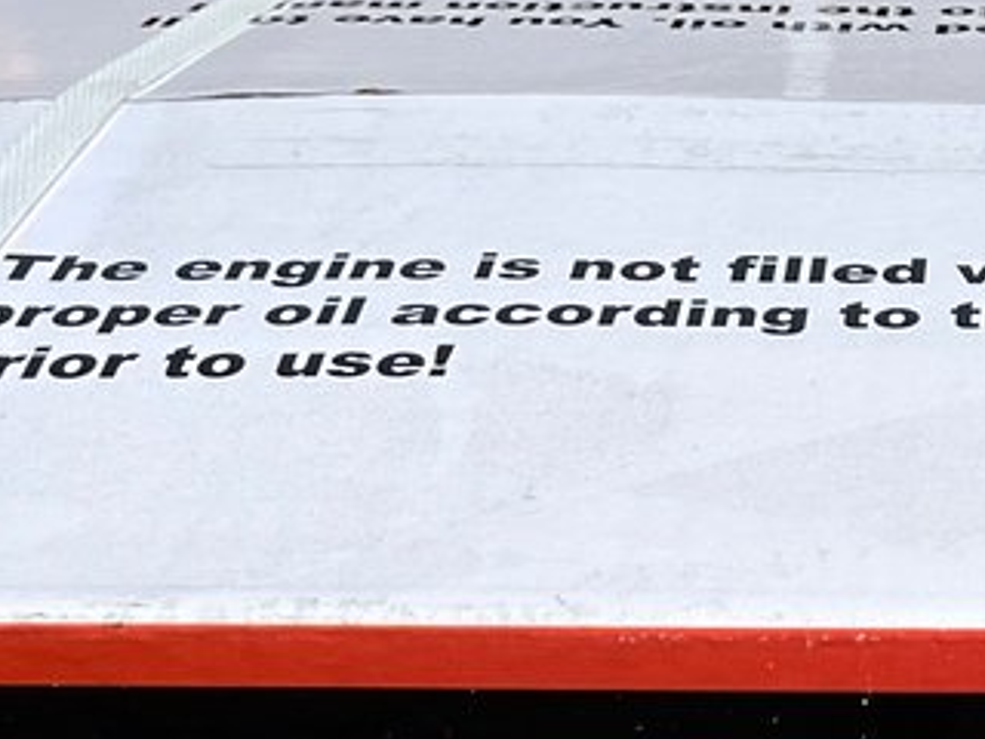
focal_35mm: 123
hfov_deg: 15.7
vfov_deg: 10.9
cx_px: 993
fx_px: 3500
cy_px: 1501
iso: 50
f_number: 1.6
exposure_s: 1/5848
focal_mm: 5.1
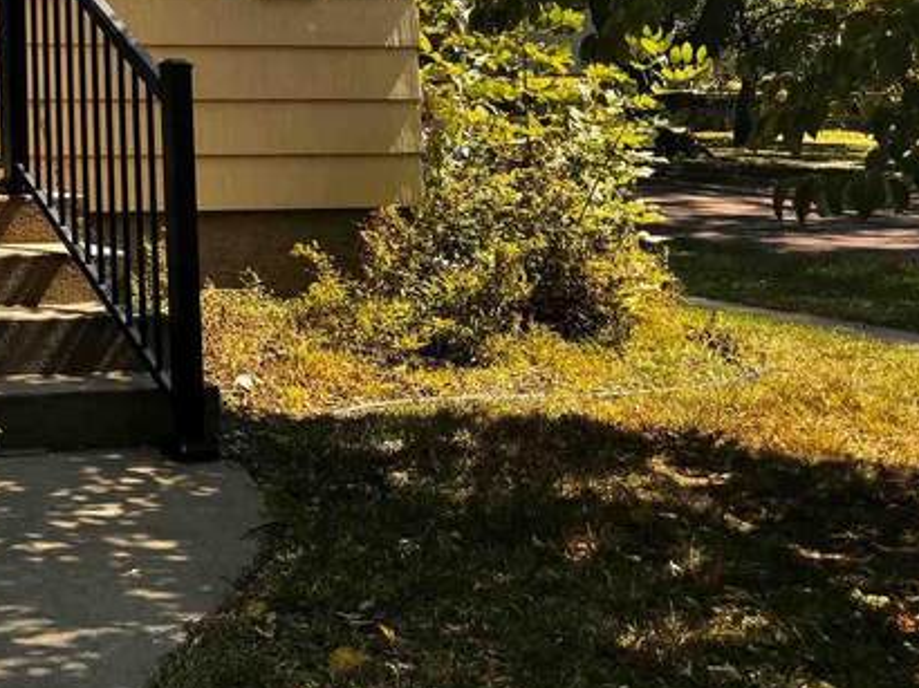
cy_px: -105
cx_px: -316
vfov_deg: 18.7
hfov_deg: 22.8
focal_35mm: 75
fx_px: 1990
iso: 80
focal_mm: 6.76
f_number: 1.78
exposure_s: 1/1980
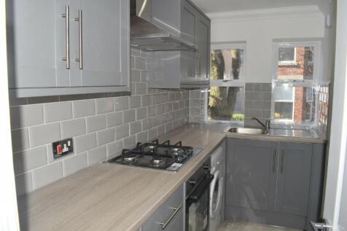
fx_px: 260
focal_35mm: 27
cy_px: 116
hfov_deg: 67.4
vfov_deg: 47.9
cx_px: 174
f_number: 8
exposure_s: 1/60
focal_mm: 18
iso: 100
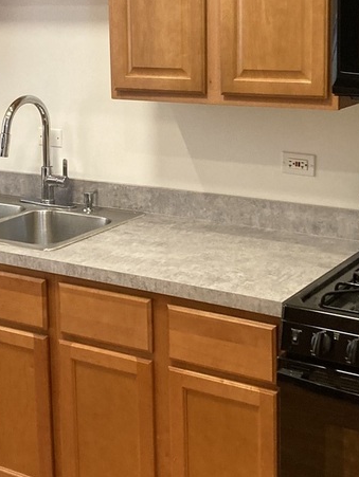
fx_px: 925
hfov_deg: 21.9
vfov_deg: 28.6
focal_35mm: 67
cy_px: 136
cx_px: 142
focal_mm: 3.99
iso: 250
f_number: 1.8
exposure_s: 1/60
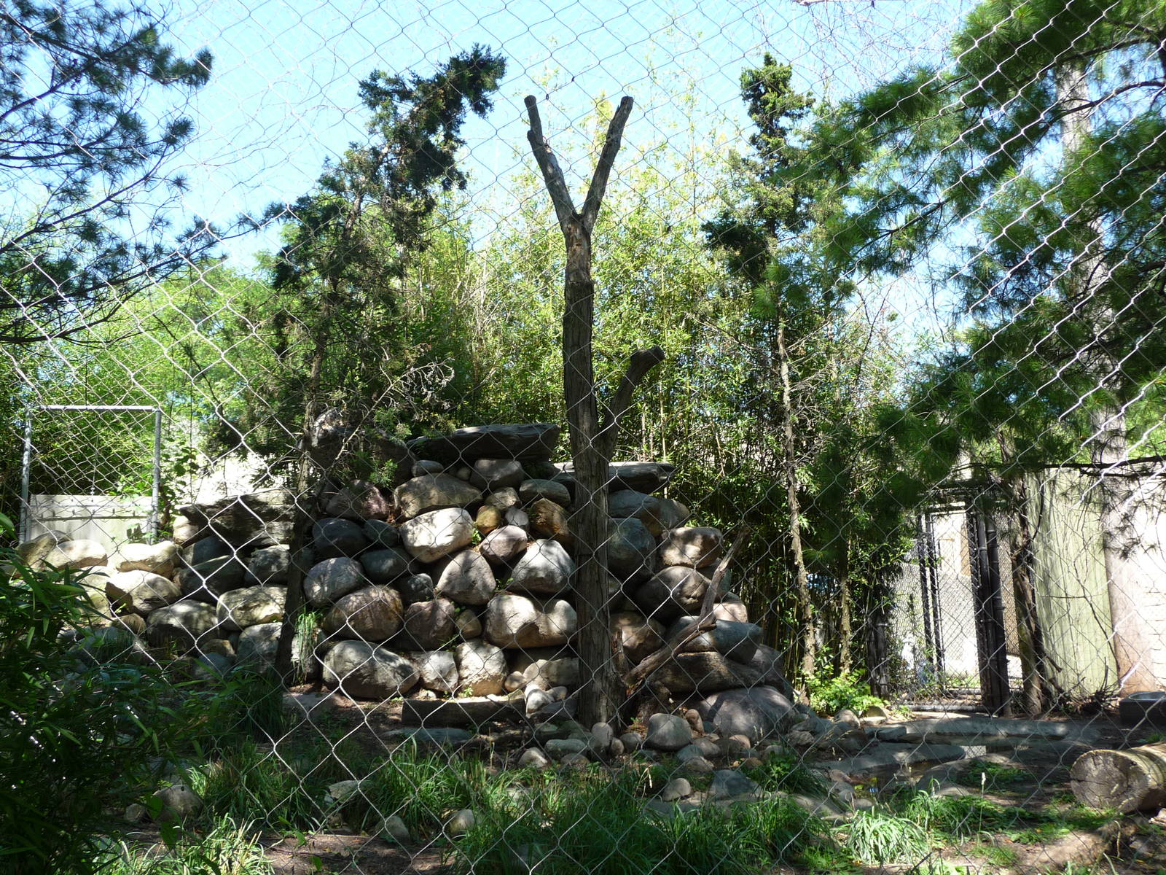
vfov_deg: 41.8
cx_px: 583
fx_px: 1145
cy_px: 438
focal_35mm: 34
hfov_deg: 54.0
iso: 100
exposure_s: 1/160
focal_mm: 5.6
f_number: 3.6
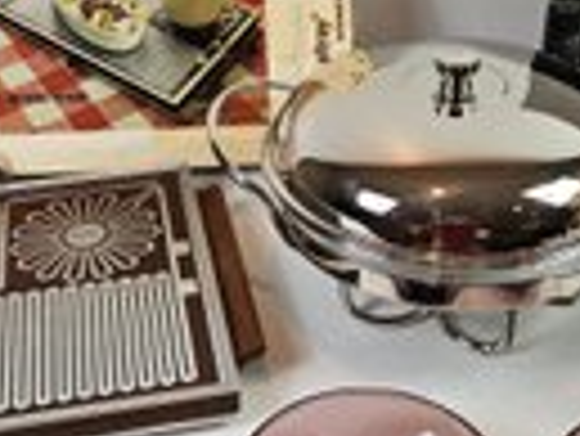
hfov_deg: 31.7
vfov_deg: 24.0
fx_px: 1023
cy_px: 169
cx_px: 299
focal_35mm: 61
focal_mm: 5.4
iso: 100
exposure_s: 1/120
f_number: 1.8
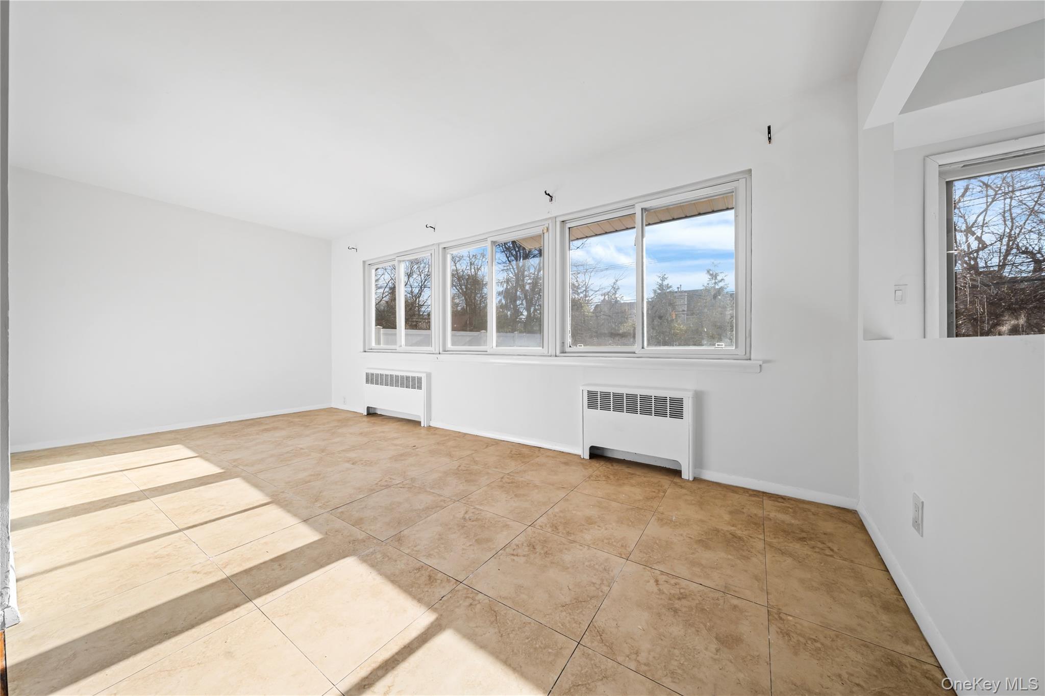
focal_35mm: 12
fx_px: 348
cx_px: 522
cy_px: 348
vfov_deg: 90.0
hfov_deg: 112.6
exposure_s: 1/13
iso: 100
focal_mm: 12
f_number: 8
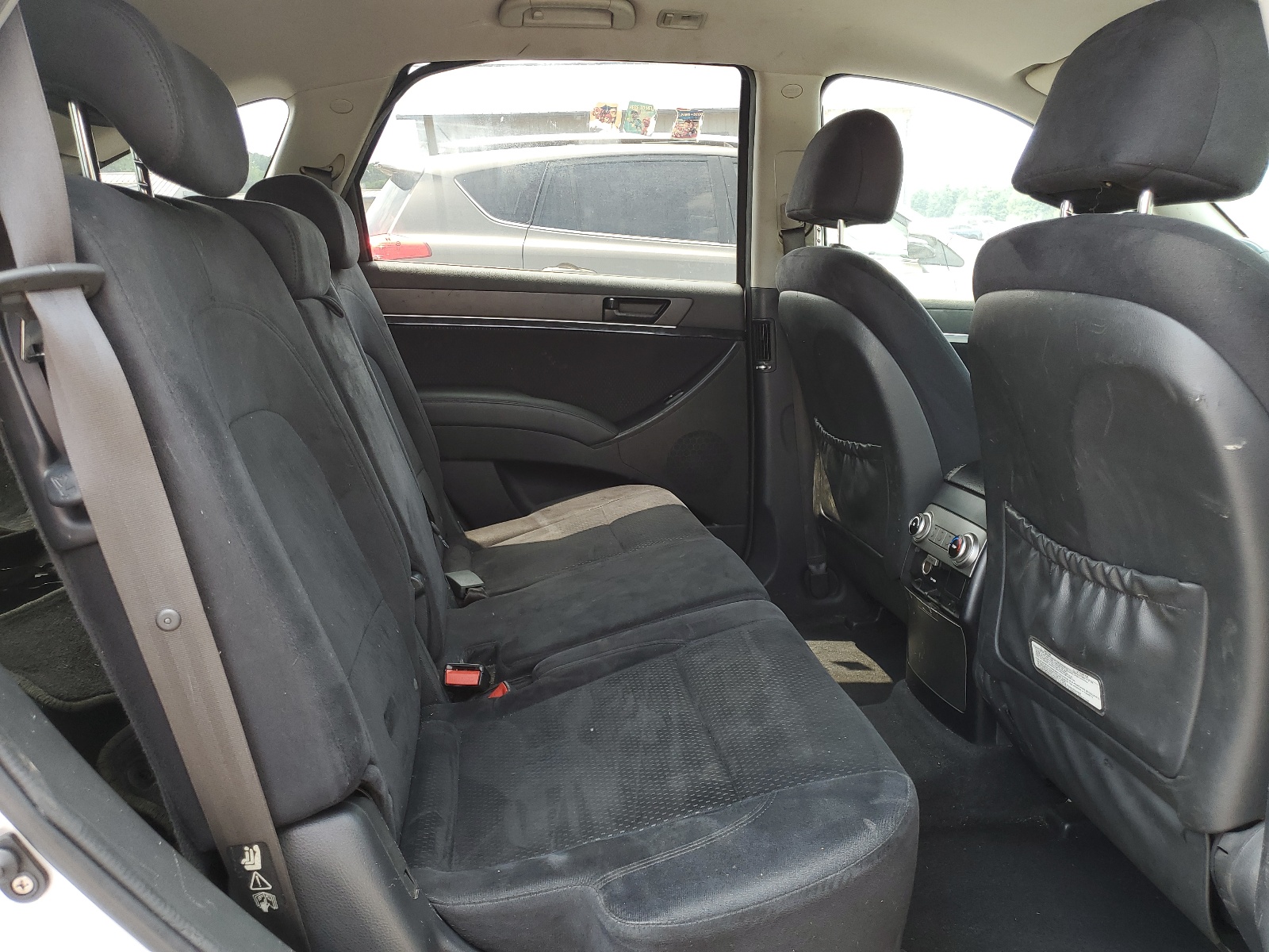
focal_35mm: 26
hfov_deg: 67.3
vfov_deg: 53.1
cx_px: 634
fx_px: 953
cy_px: 476
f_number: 1.5
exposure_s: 1/156
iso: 50
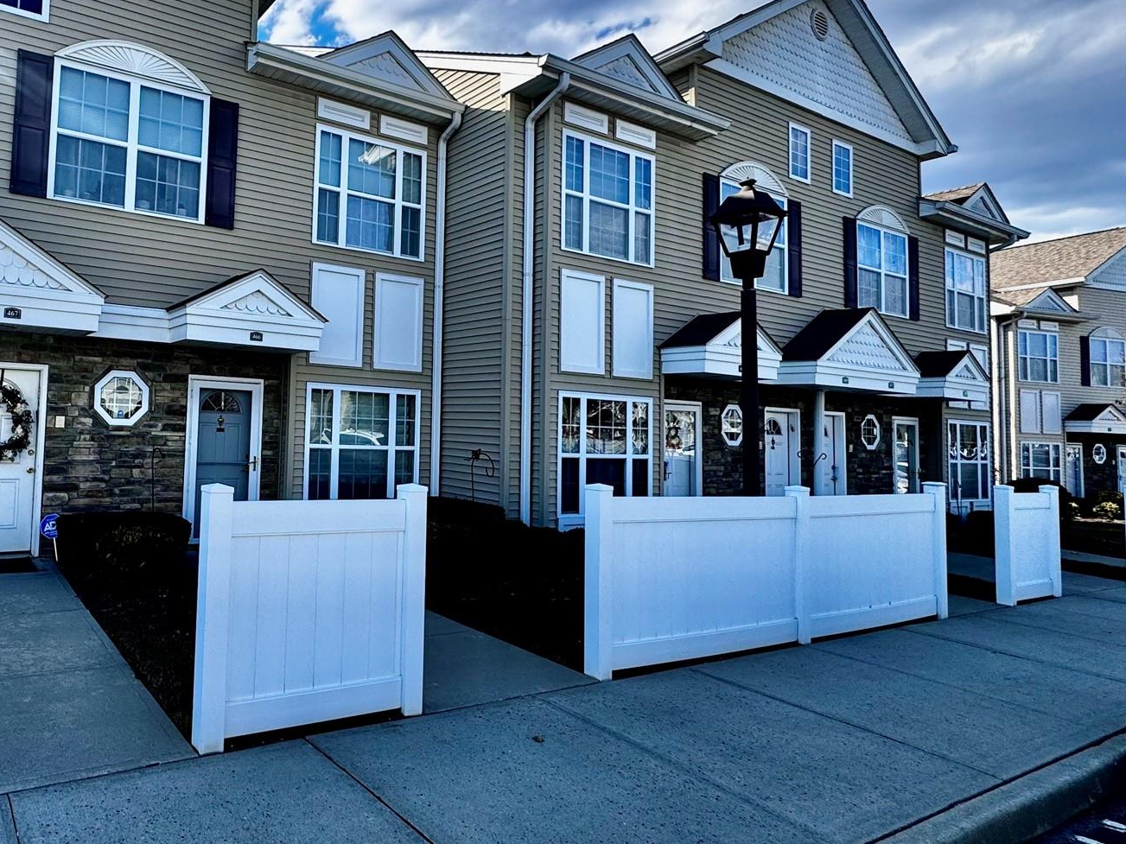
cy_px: 378
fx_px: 716
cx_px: 271
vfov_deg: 60.9
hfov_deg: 70.8
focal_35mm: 22
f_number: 2.2
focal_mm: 2.22
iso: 40
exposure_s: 1/921
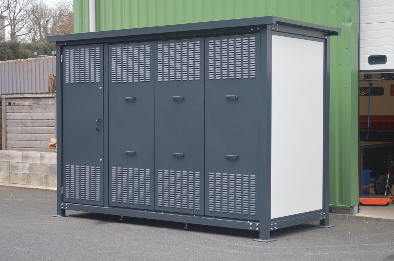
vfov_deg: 20.5
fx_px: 721
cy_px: 130
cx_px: 197
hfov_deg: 30.6
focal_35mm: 66
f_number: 5.3
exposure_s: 1/60
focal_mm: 44
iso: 560
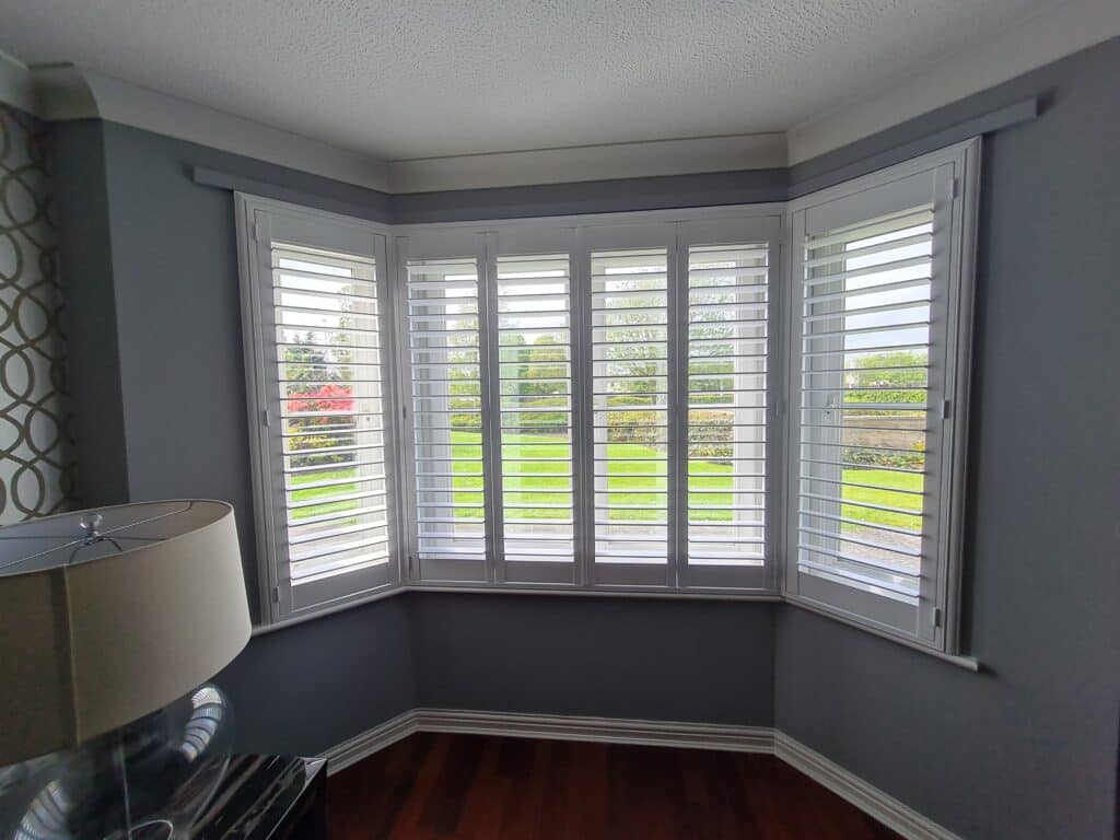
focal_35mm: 13
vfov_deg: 89.9
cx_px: 560
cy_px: 420
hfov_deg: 106.2
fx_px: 421
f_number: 2.2
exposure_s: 1/100
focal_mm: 1.74
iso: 50
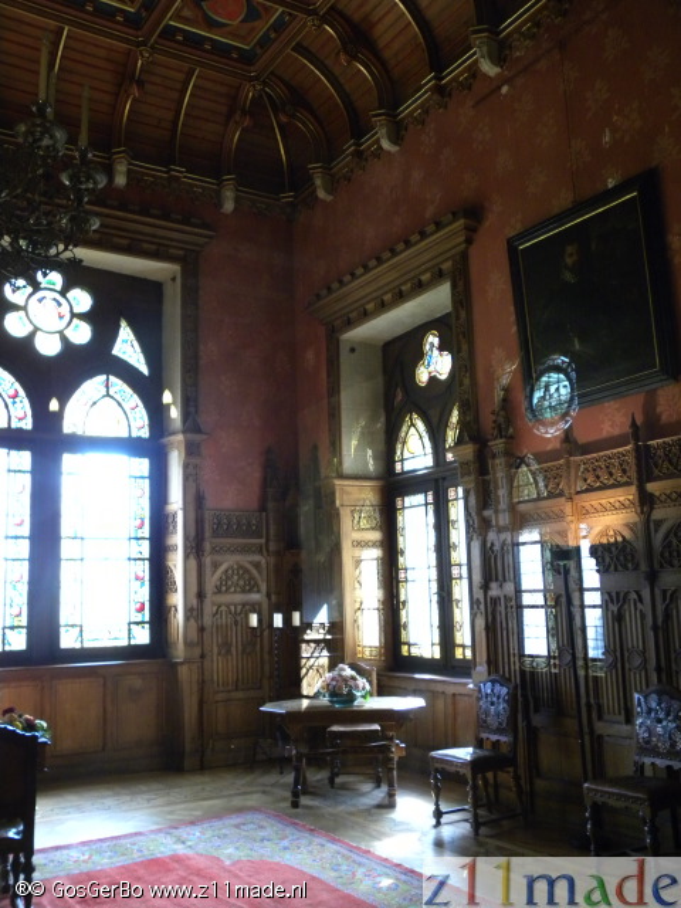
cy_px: 454
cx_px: 340
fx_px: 866
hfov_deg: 42.9
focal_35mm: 33
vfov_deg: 55.4
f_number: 2.8
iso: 400
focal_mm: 5.9
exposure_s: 1/41.7
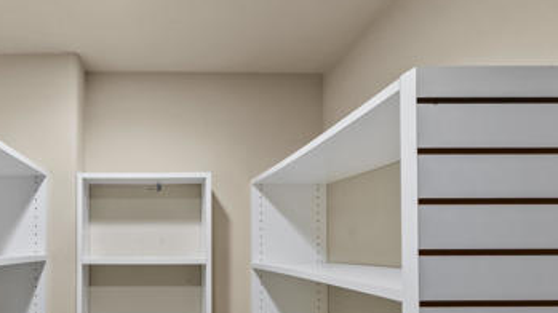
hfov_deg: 70.3
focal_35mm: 25
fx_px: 370
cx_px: 157
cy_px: 244
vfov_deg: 44.1
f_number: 9
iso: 250
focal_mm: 13
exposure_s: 1/4
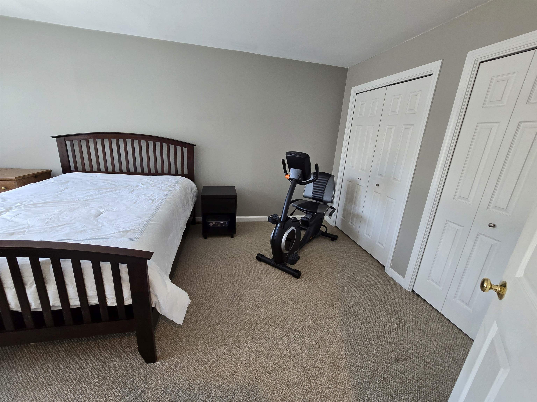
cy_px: 201
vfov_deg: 89.9
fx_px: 202
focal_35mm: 13
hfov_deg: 106.2
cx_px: 268
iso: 160
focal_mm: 2.2
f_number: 2.2
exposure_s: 1/60
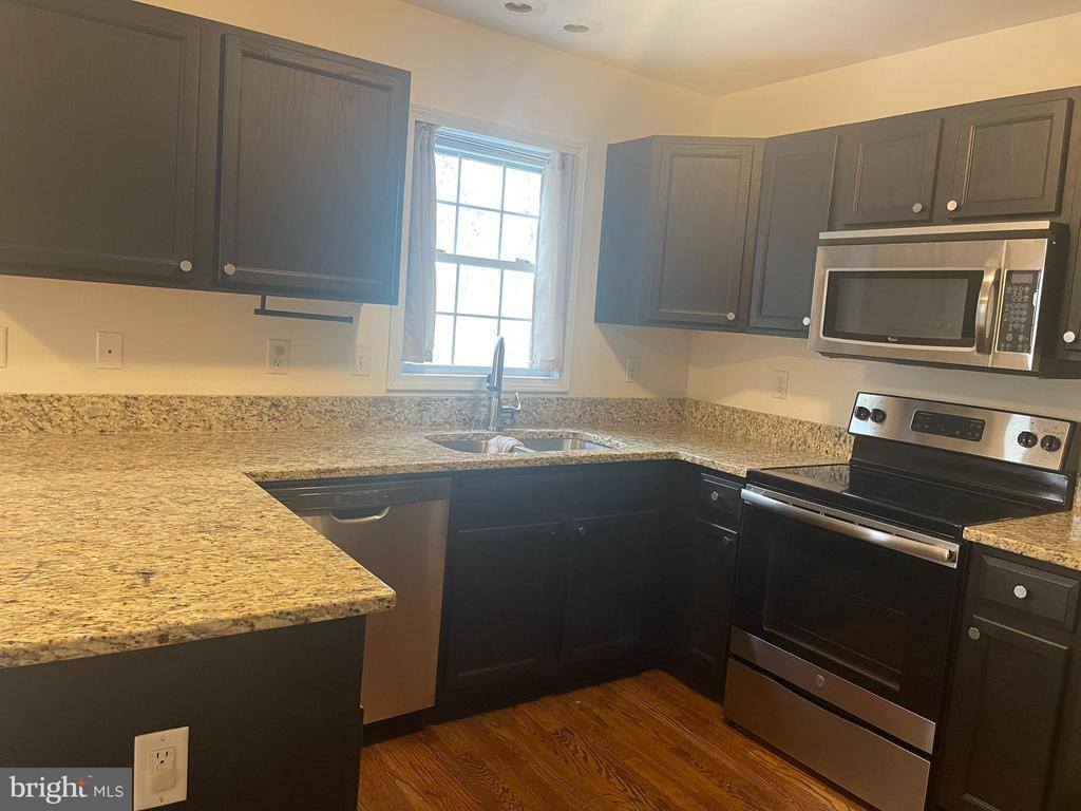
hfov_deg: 69.4
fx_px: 781
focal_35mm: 25
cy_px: 406
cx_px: 540
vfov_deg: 54.9
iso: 200
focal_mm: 5.1
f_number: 1.6
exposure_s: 1/60
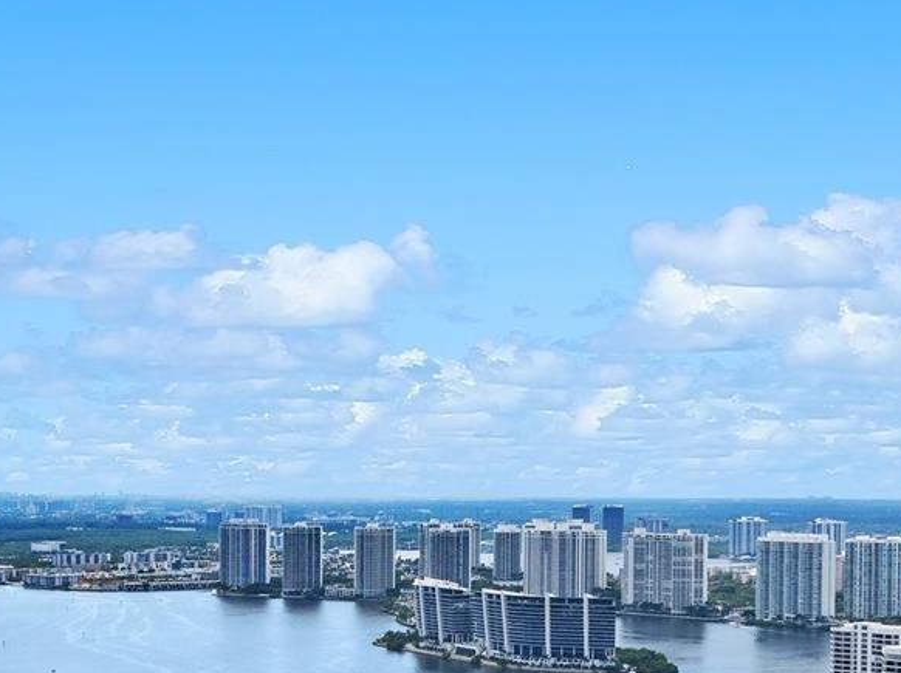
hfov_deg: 28.8
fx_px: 1716
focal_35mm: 66
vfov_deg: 20.4
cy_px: 861
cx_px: 180
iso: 130
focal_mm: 12.29
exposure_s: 1/2500
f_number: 2.8
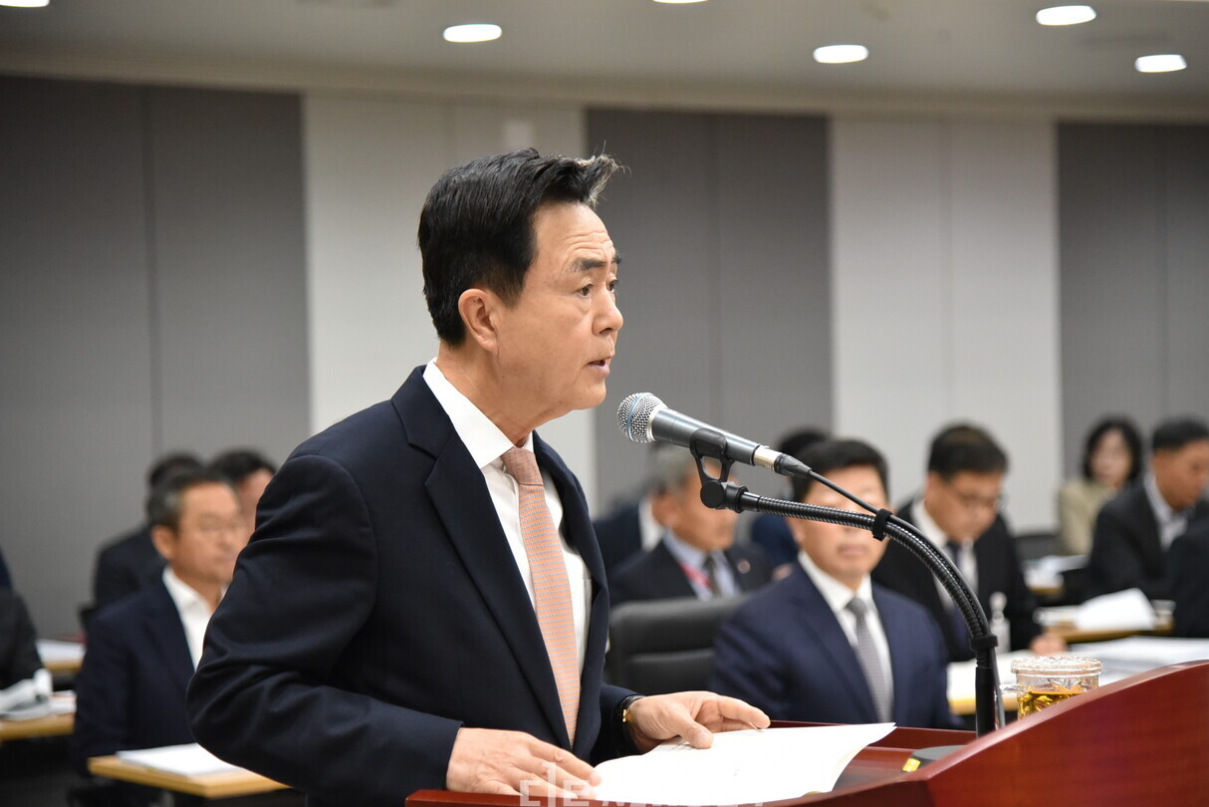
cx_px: 629
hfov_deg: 21.0
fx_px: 3258
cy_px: 409
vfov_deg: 14.1
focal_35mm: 97
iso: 4000
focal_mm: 92
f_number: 4
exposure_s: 1/125
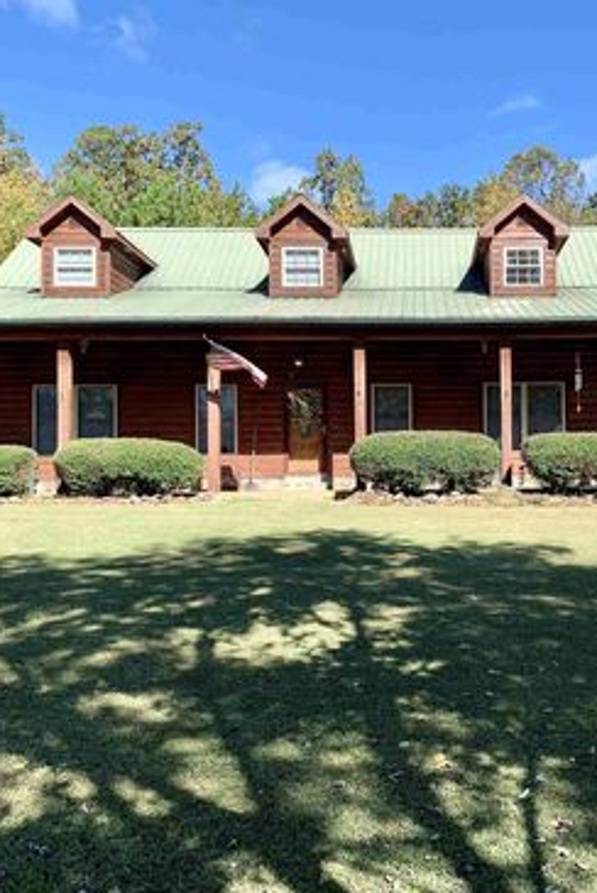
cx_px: 443
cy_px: 456
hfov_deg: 35.3
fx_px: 919
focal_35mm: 37
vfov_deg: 51.8
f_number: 1.8
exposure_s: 1/1124
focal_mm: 4.25
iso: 25
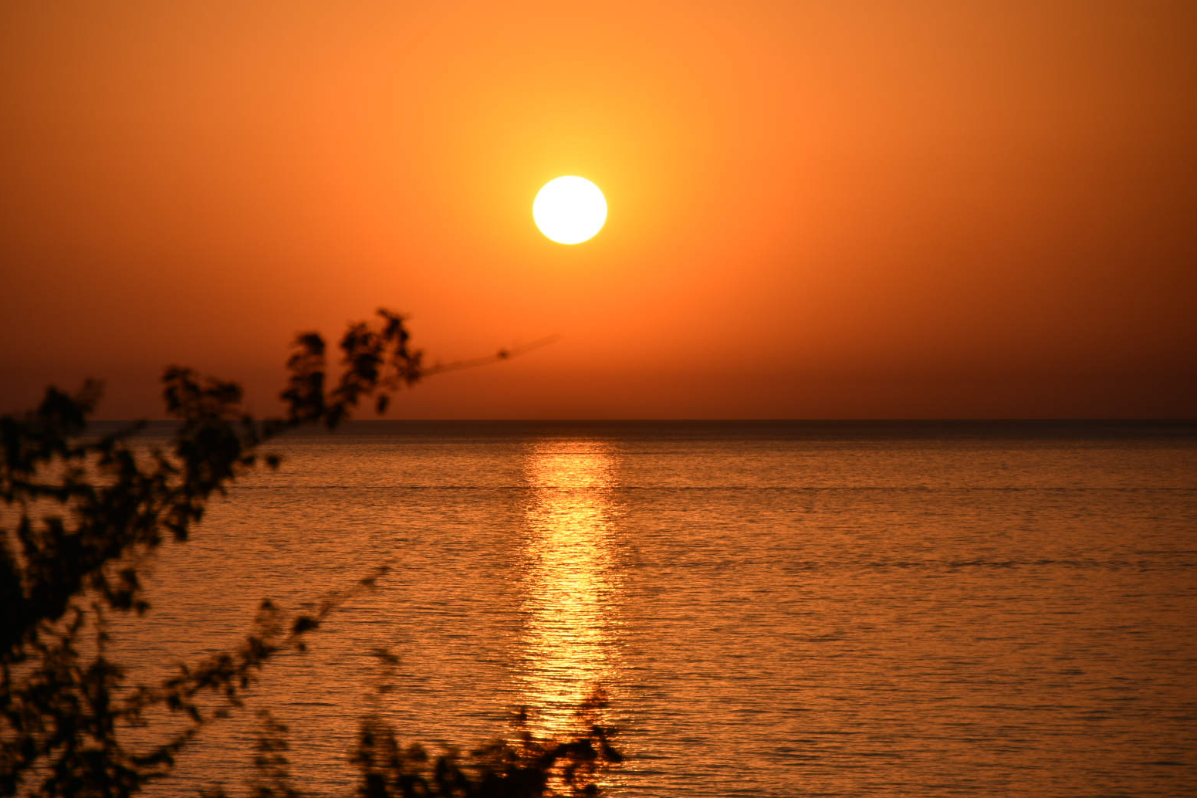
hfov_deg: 8.8
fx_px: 7813
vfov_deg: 5.8
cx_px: 592
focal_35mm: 235
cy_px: 416
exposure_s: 1/2000
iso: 100
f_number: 5.6
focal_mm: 150
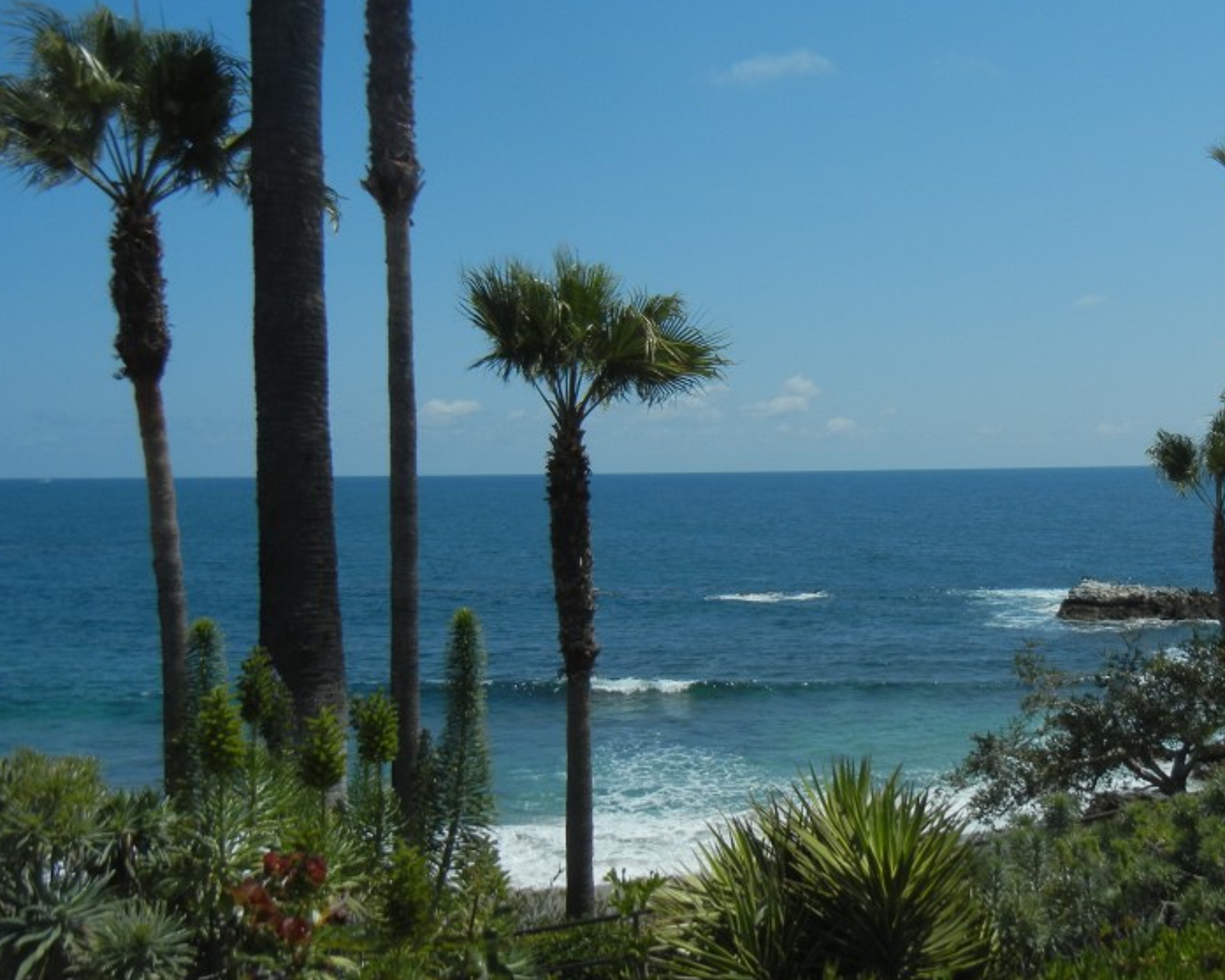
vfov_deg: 34.9
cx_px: 875
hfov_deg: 41.9
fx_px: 1559
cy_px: 530
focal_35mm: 43
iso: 160
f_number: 7
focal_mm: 5.4
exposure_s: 1/920
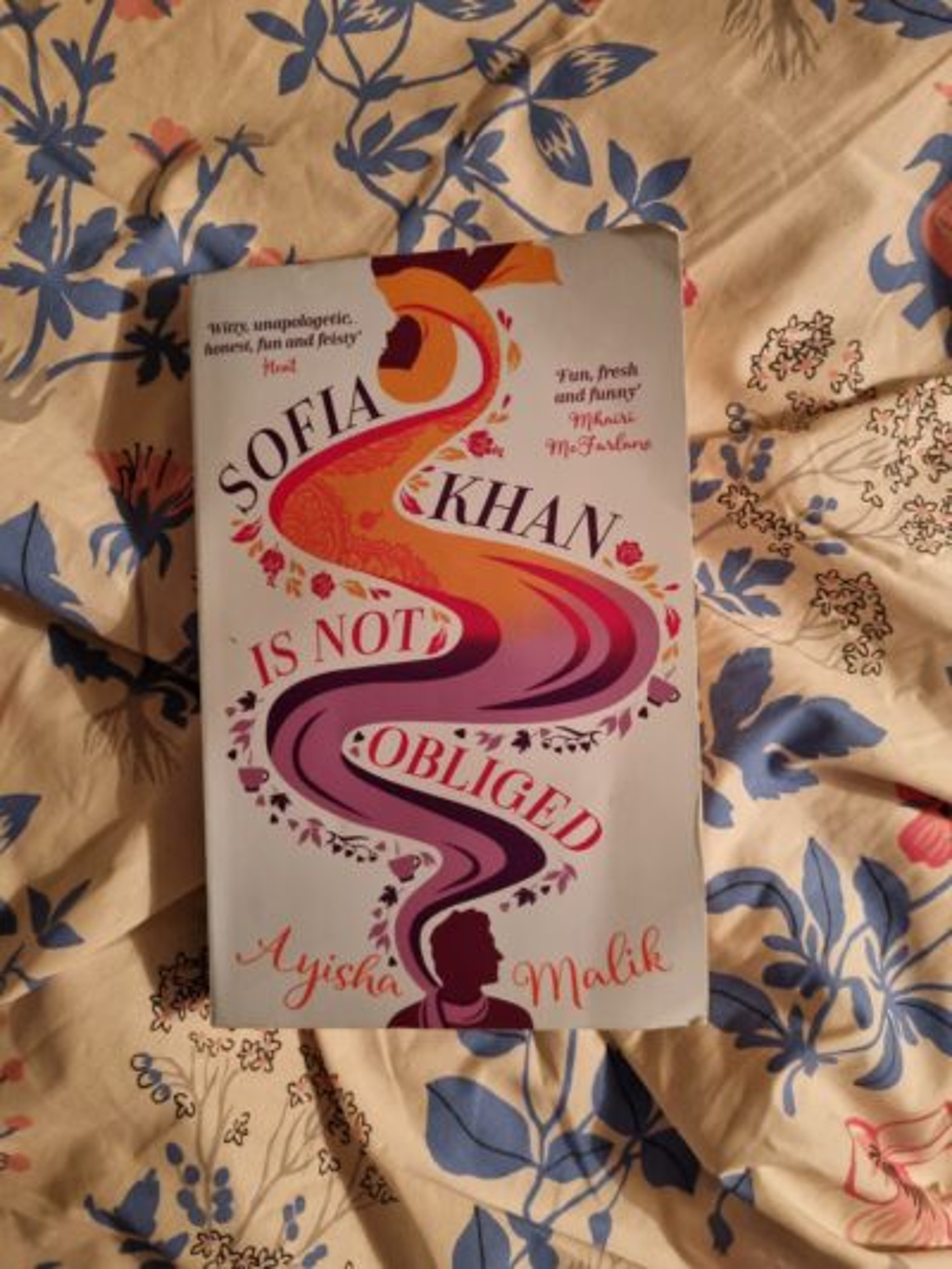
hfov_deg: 53.1
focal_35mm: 26
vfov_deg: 67.3
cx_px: 476
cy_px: 634
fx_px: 953
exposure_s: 1/50
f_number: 1.8
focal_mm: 5.4
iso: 800
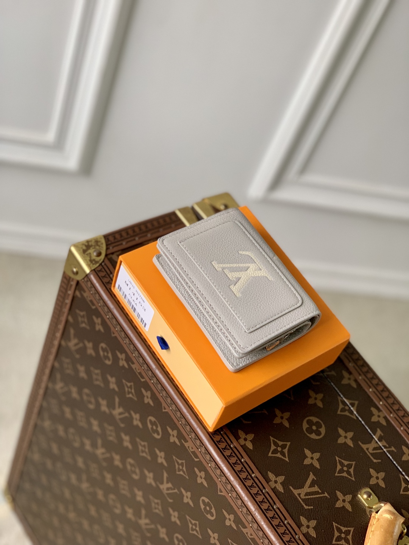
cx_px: 204
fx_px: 819
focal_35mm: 52
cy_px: 272
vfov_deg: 36.8
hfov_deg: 28.0
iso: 125
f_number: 2.4
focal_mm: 6
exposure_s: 1/115
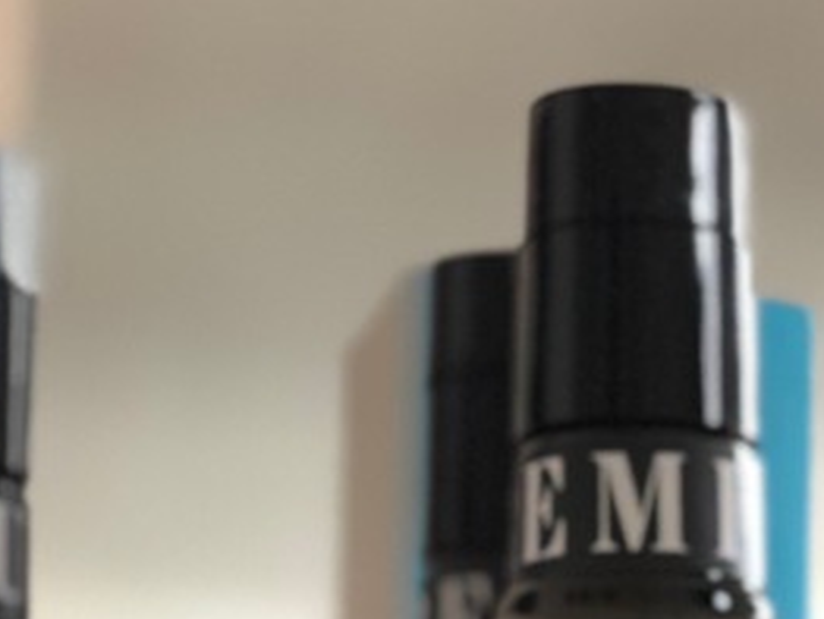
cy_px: 894
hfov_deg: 11.2
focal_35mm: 168
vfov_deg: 8.7
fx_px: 4003
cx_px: 1291
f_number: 2.4
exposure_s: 1/33
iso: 100
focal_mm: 6
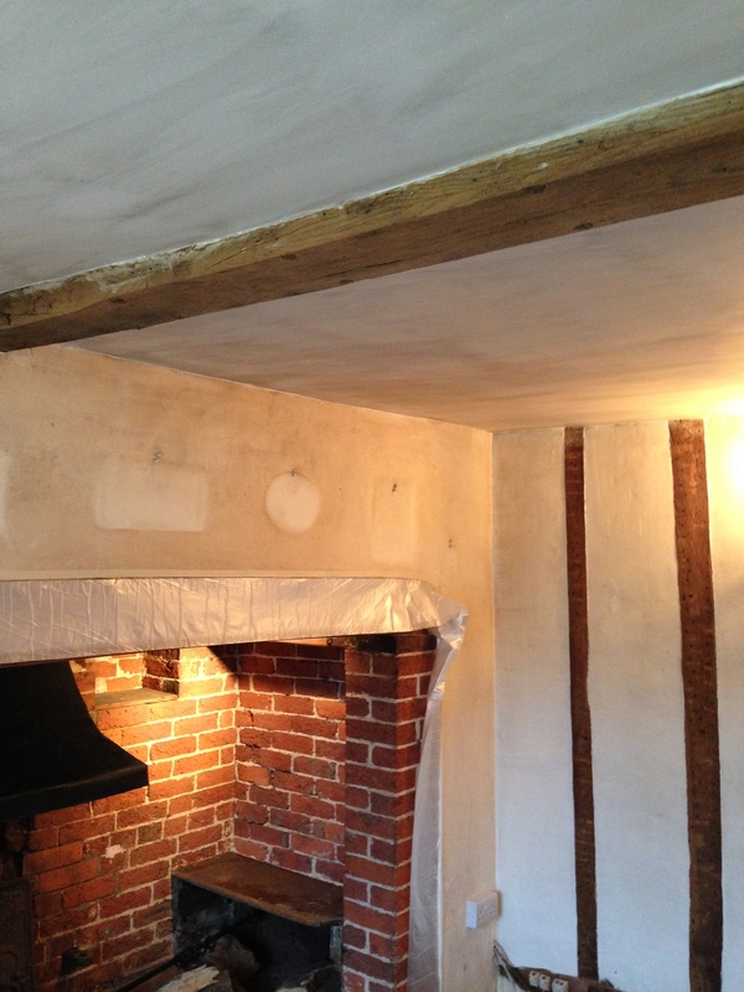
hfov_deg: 42.9
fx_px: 946
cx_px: 372
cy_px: 496
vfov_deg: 55.4
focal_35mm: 33
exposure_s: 1/20
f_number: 2.4
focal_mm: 4.12
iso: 250
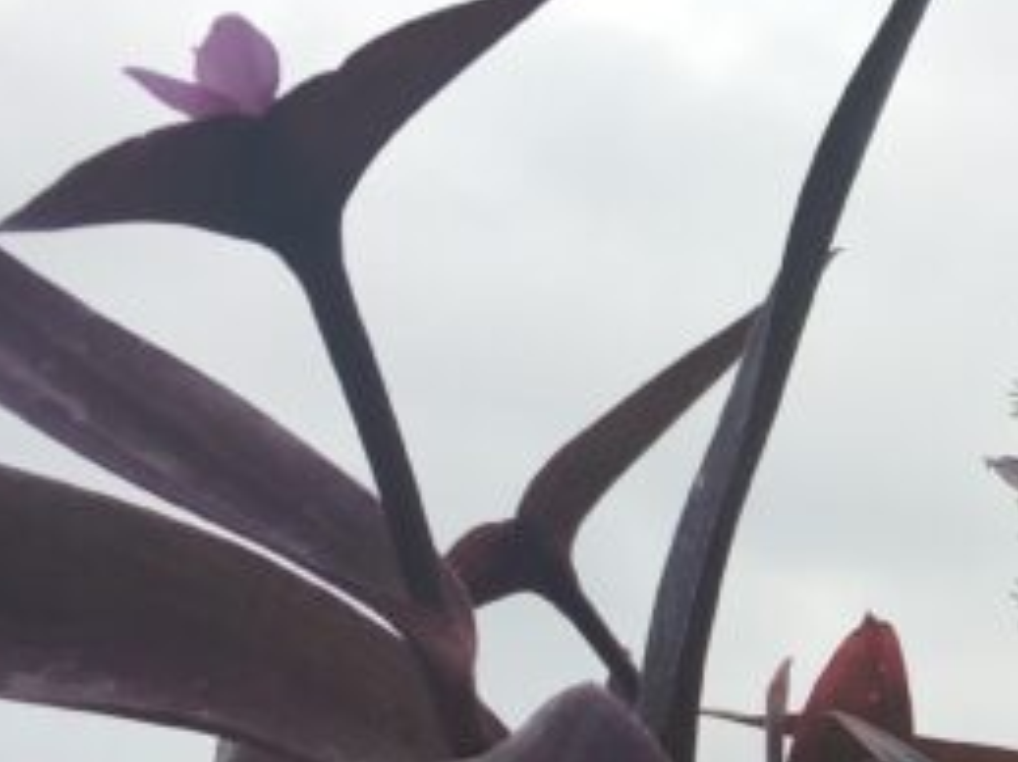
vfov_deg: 16.5
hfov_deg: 21.5
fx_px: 2528
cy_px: 892
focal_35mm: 86
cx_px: 1152
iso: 25
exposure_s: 1/1923
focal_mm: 4.15
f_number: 2.2
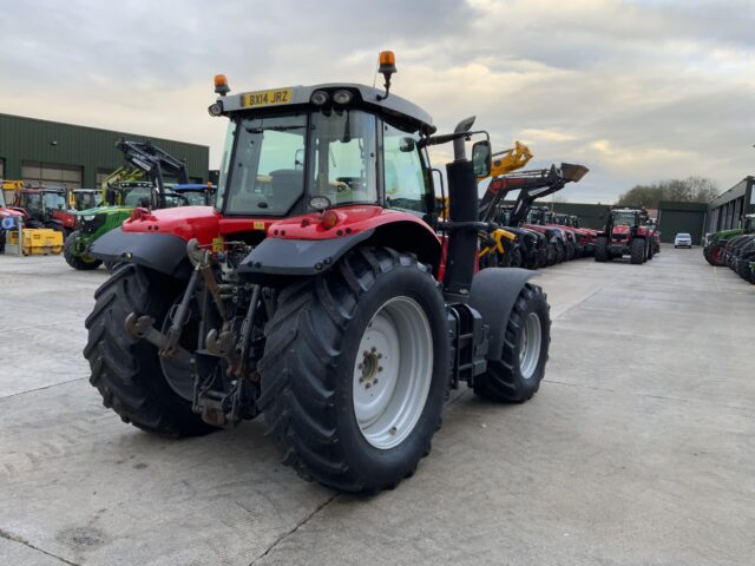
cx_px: 378
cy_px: 283
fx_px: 633
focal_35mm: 29
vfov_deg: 48.2
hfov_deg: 61.7
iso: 20
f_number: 1.8
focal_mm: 3
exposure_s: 1/122
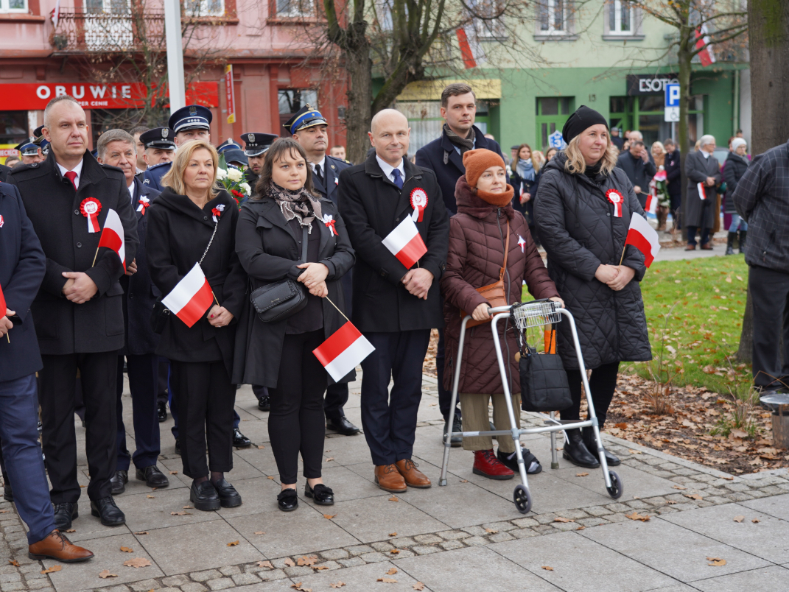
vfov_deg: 29.7
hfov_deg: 38.7
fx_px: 1117
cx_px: 315
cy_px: 288
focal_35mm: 49
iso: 200
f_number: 4
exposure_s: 1/100
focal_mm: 42
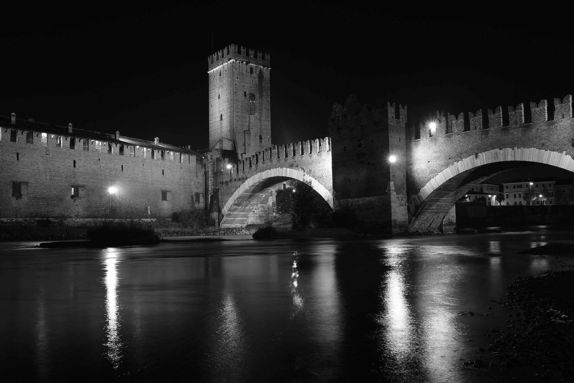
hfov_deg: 60.3
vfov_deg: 42.3
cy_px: 192
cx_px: 287
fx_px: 494
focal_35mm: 31
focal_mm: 20.5
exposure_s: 5
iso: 320
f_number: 10
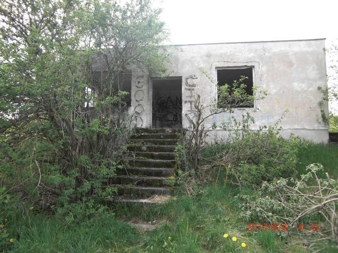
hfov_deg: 63.4
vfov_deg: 49.7
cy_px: 126
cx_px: 169
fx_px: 273
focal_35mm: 28
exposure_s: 1/250
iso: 50
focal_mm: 4.9
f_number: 2.6
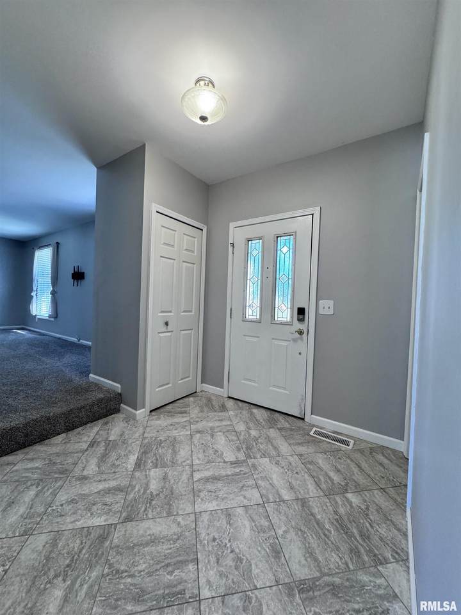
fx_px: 249
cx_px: 230
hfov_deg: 85.7
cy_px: 308
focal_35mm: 14
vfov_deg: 102.1
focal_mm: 2.22
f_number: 2.2
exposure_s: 1/120
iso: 320
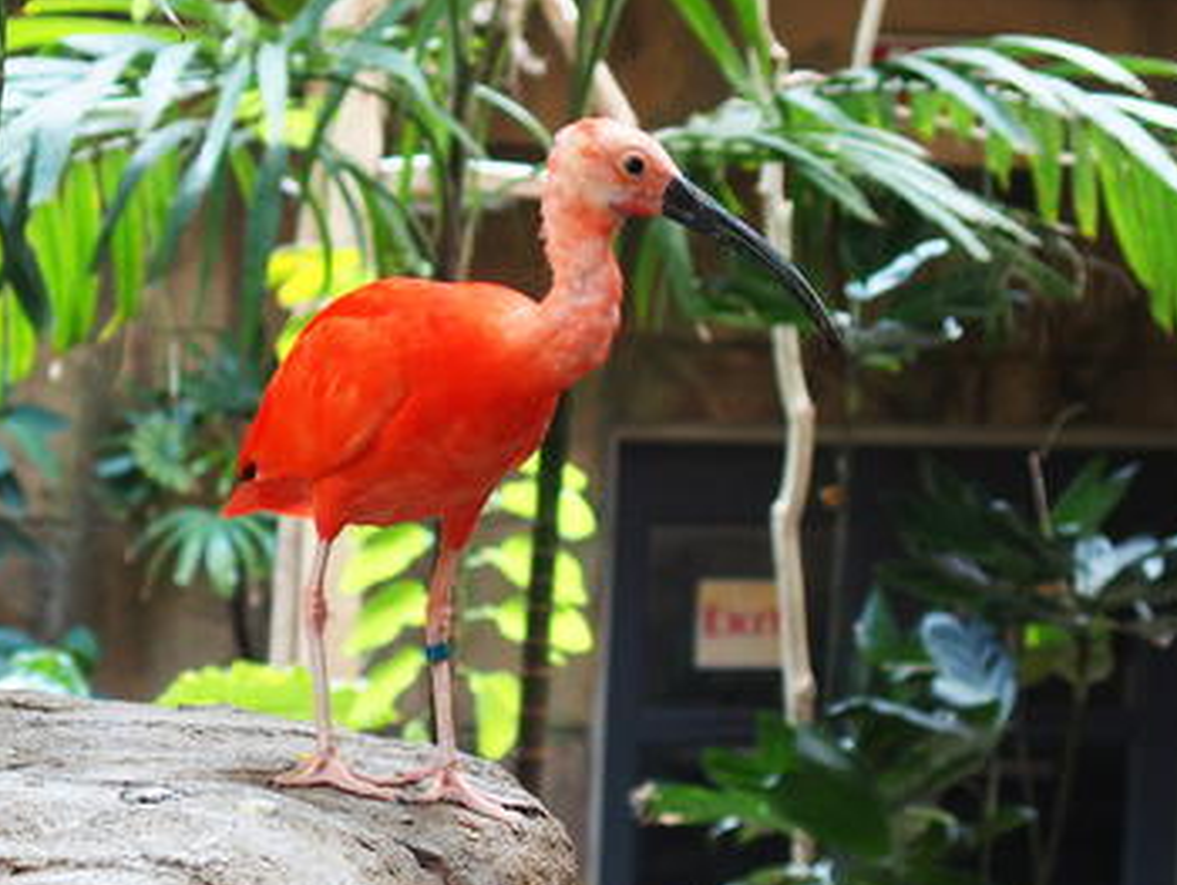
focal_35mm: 144
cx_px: 451
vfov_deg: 10.3
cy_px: 347
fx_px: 4900
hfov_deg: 13.7
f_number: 2.8
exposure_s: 1/60
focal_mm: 24
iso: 400
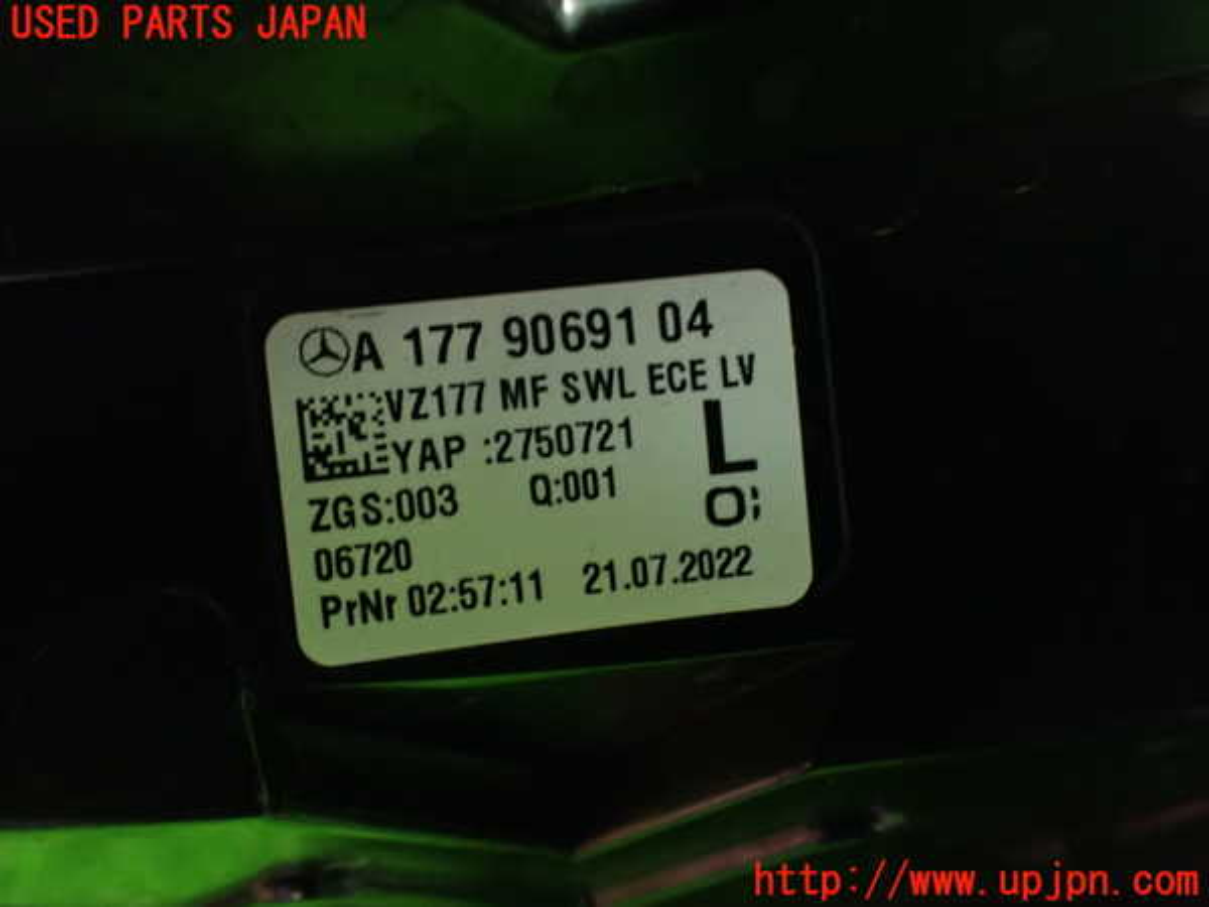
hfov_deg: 60.0
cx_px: 604
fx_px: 1048
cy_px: 454
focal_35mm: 30
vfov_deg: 46.8
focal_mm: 5.4
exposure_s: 1/30
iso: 1250
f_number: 2.3
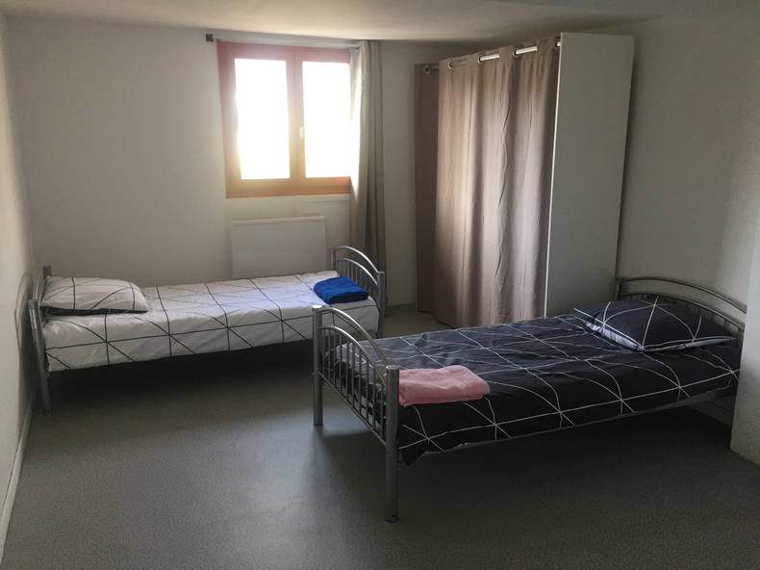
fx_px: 637
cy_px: 285
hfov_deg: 61.7
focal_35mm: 29
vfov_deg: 48.2
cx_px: 380
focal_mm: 4.15
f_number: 2.2
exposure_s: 1/33
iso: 80
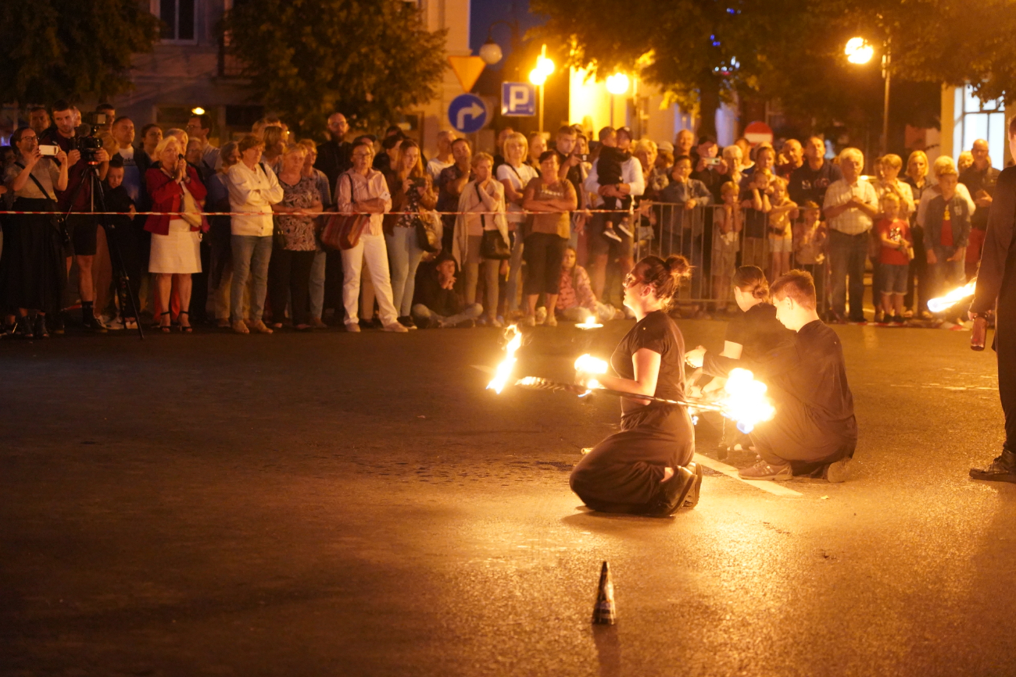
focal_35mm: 105
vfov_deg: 13.0
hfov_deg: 19.5
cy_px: 338
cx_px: 508
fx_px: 2963
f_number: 4
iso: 12800
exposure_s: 1/20
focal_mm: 105
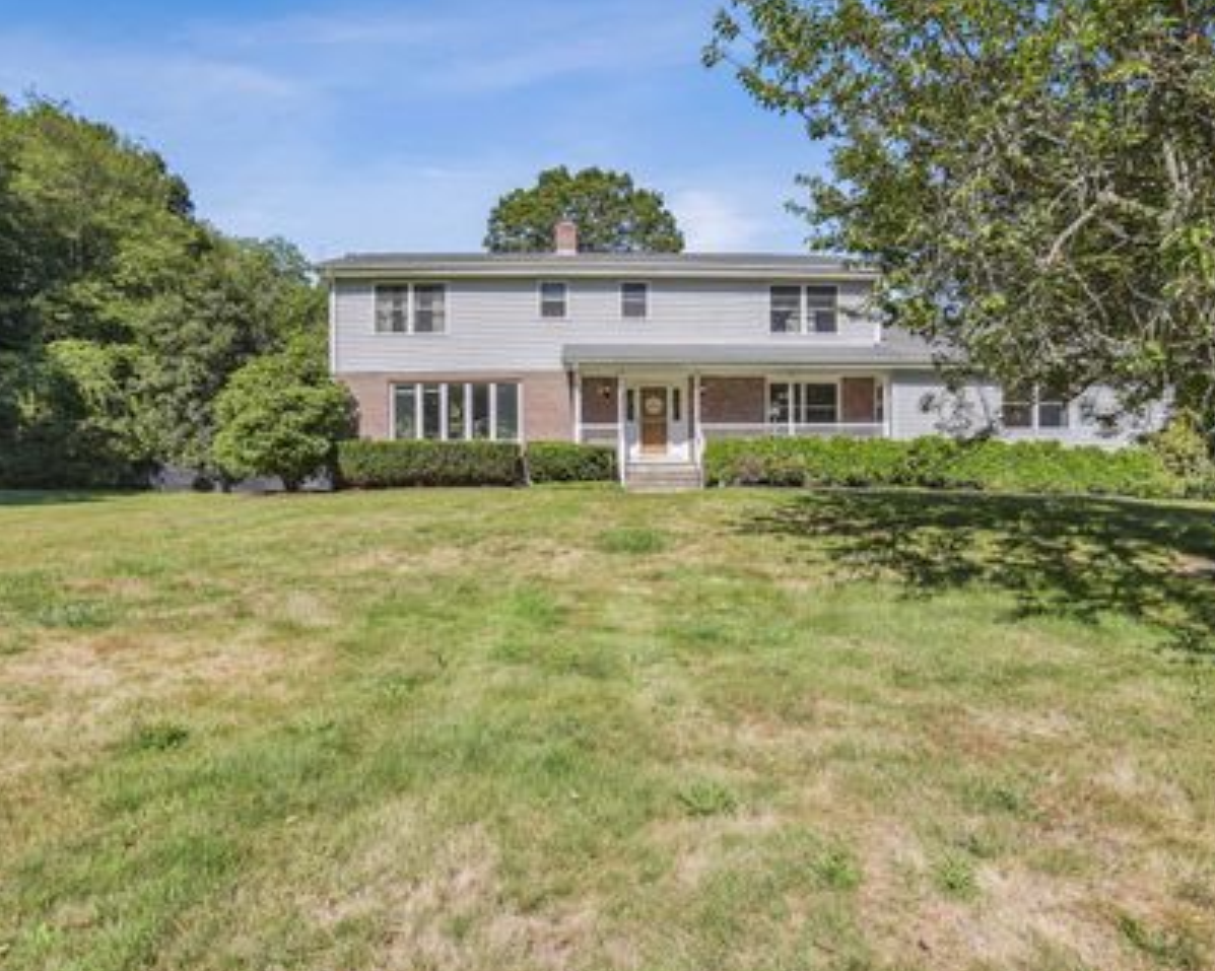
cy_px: 501
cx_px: 609
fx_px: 719
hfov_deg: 80.4
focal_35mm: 20
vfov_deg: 68.1
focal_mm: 17
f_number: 11
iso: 400
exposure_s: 1/800
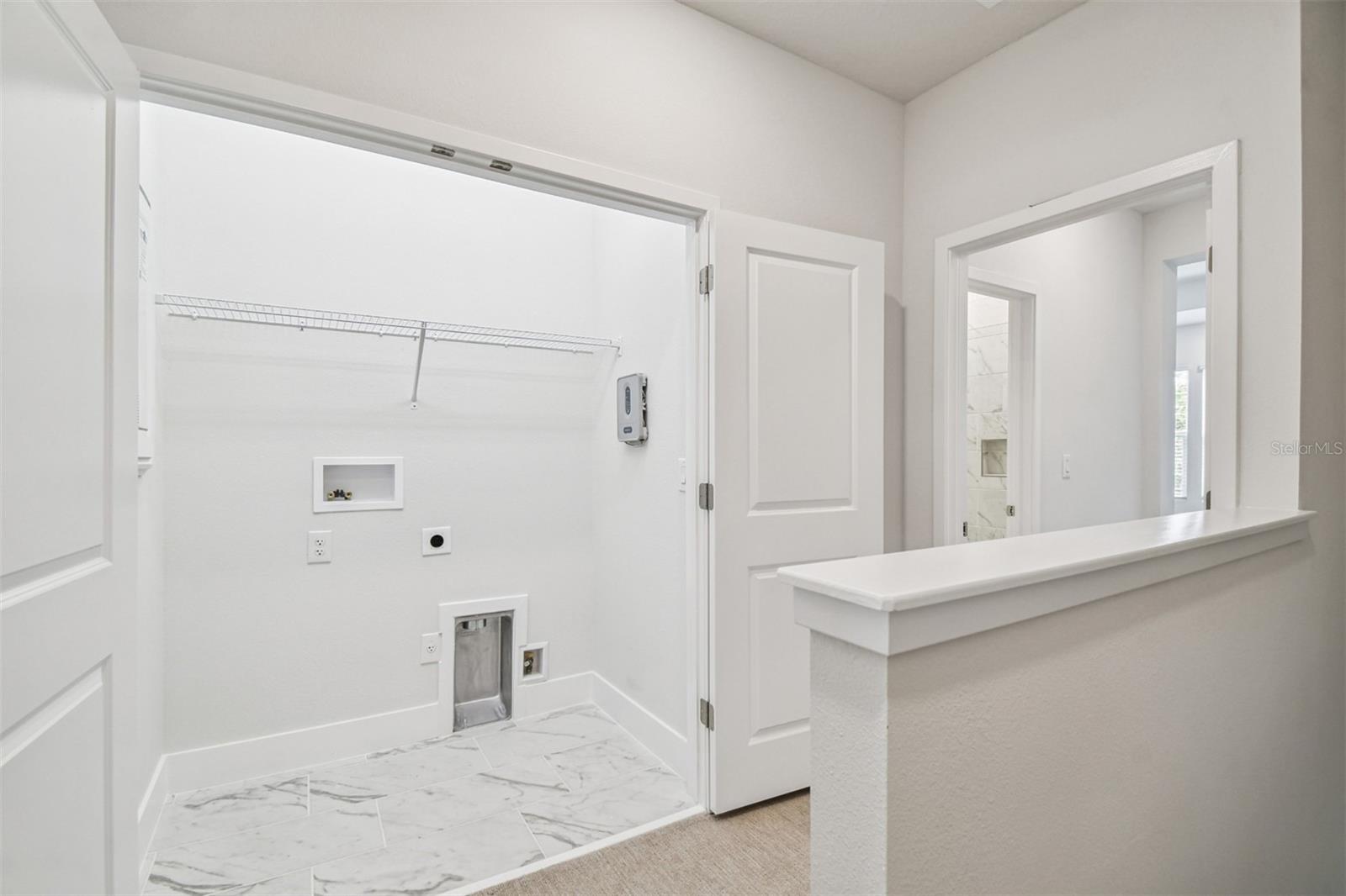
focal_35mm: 15
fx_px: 561
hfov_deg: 100.4
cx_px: 673
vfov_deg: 77.3
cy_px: 448
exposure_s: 1/20
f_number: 7.1
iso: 100
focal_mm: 10
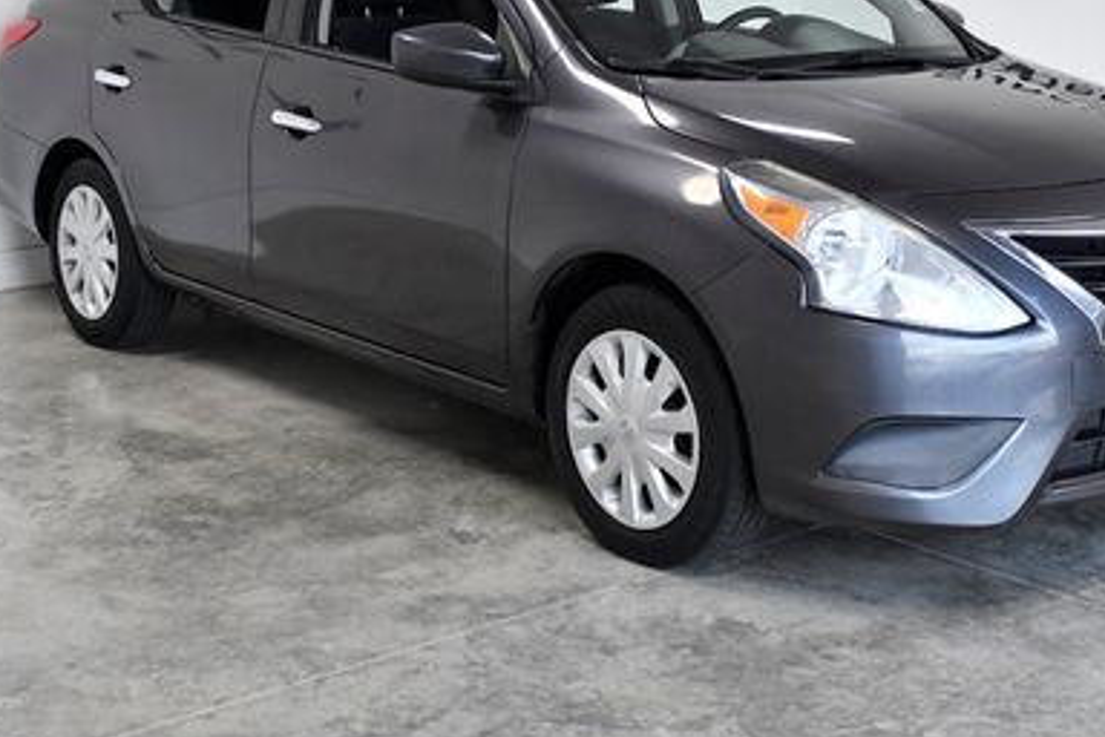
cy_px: 148
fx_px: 1842
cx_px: 670
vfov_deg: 22.3
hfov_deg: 33.3
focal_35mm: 60
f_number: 3.5
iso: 1600
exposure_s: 1/1250
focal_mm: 24
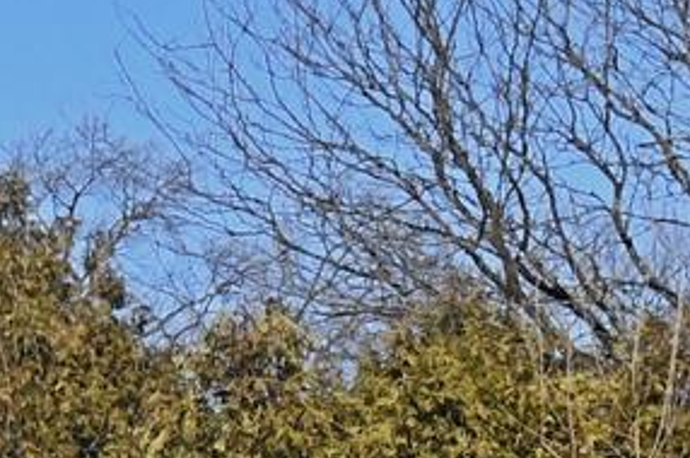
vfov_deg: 6.2
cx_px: -700
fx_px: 4116
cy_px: 898
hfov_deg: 9.0
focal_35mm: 215
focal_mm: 20
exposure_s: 1/6400
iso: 1600
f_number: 7.1
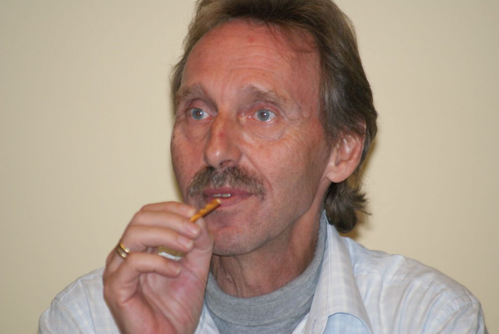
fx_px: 4370
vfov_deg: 4.4
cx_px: 250
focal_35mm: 315
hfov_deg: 6.5
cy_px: 167
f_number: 5
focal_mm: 210
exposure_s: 1/125
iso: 400
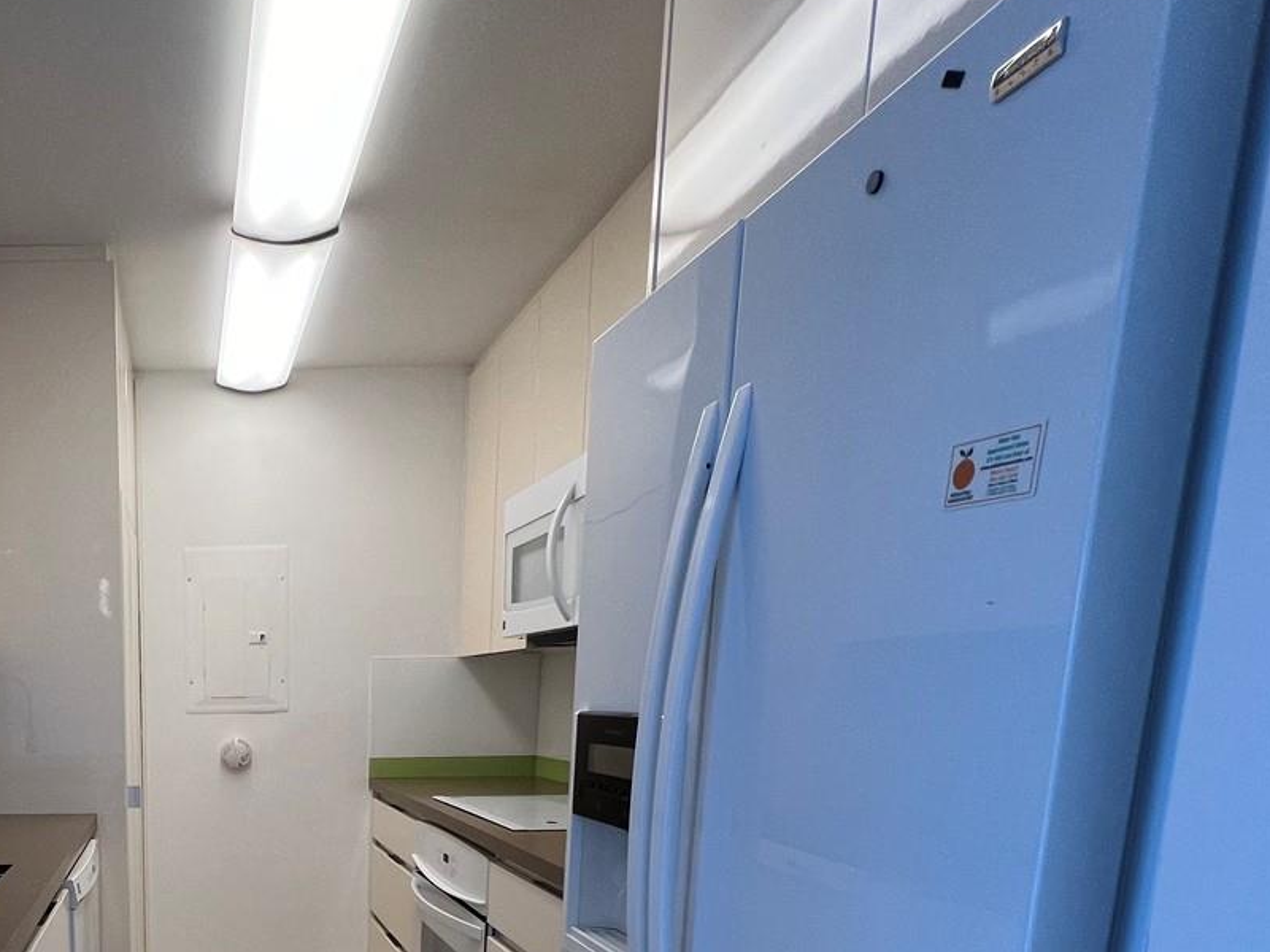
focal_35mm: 26
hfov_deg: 59.7
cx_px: 186
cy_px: 877
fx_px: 954
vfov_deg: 47.1
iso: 100
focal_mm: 1.57
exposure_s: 1/120
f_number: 1.8
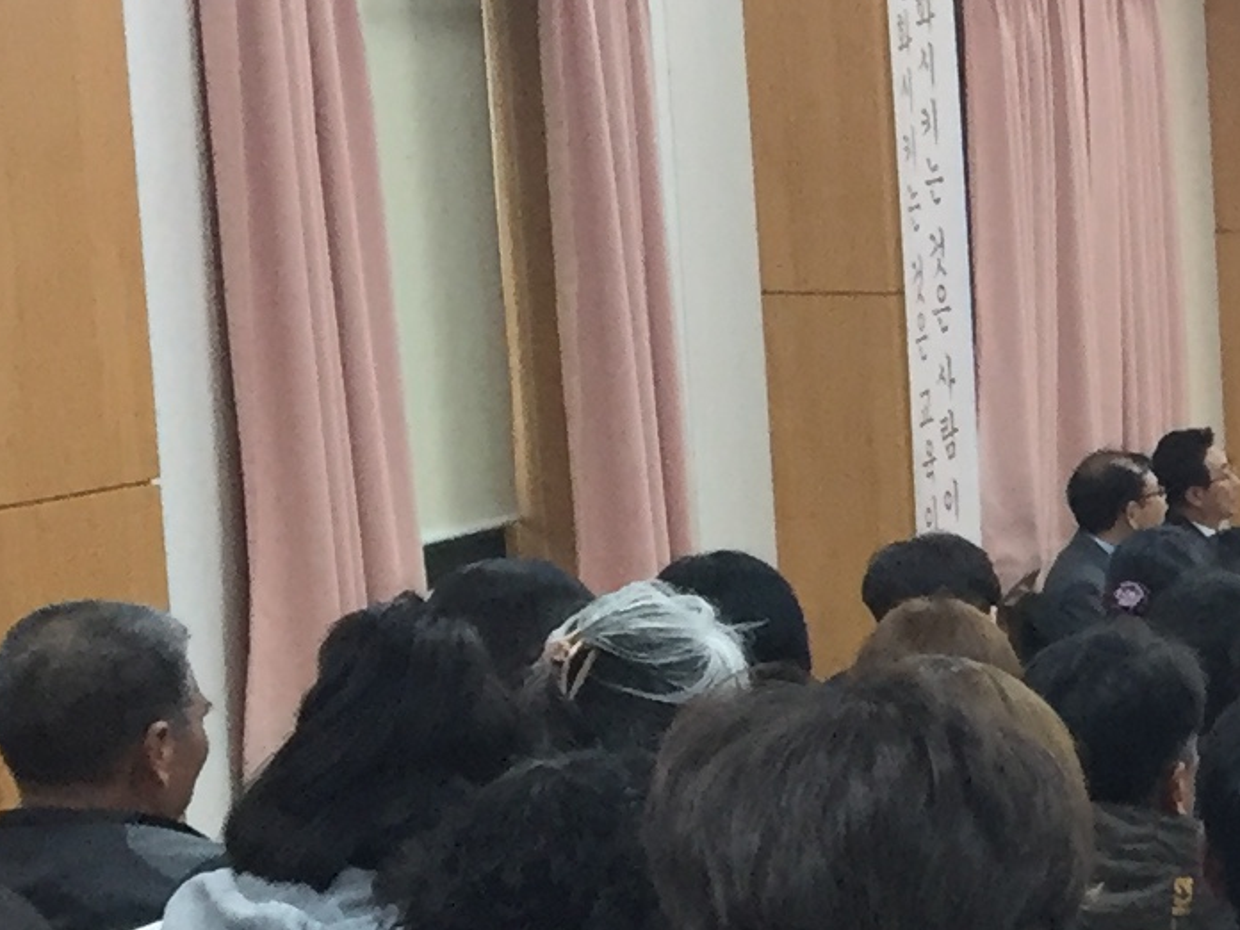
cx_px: 2573
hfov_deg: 12.5
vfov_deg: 10.8
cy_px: 987
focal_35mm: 136
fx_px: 4872
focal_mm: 4.15
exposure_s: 1/30
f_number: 2.2
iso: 50
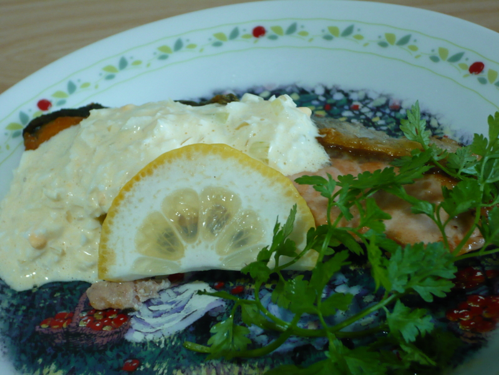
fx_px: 908
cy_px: 188
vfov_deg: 23.3
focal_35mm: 63
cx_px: 250
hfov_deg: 30.7
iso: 200
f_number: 3.8
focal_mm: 10.4
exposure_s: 1/13
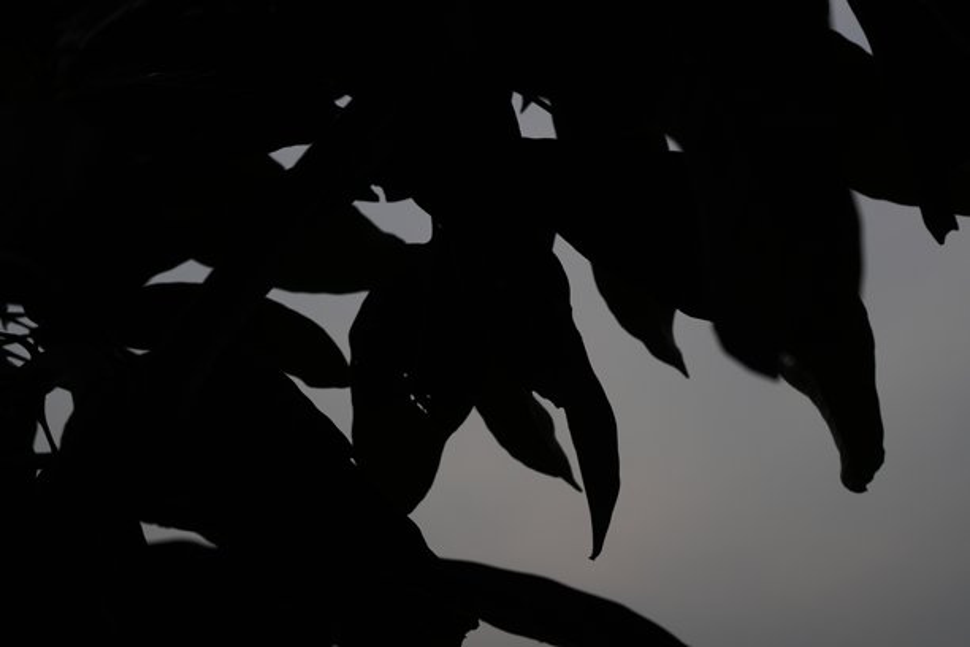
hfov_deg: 37.9
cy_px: 324
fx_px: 1414
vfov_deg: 25.8
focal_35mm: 52
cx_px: 485
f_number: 8
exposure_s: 1/500
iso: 200
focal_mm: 35
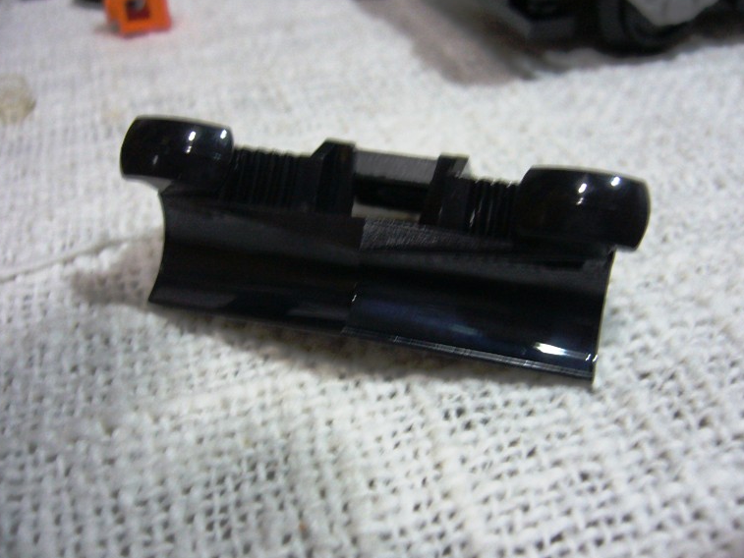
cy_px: 286
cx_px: 378
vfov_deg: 38.7
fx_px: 795
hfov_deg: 50.1
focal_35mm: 37
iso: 200
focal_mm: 5.8
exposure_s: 1/8
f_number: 2.8
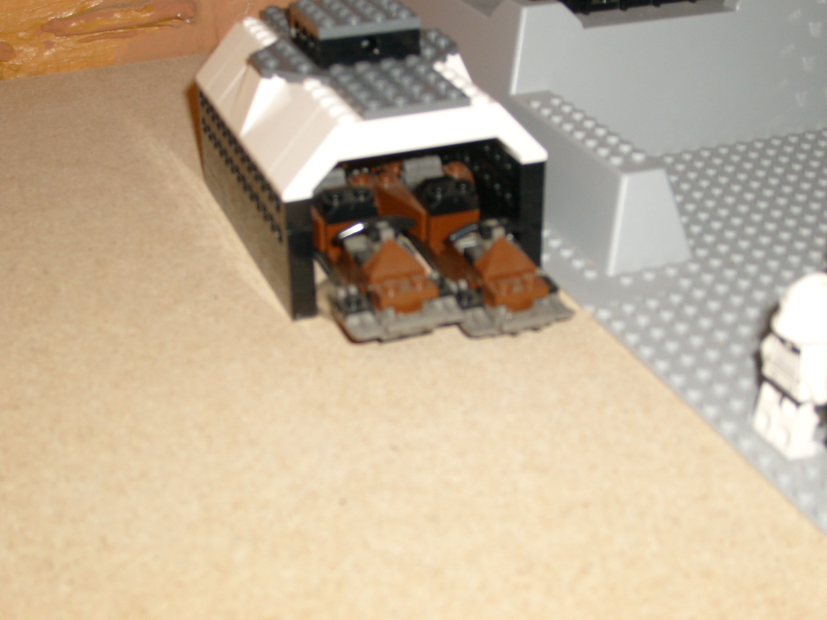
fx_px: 1242
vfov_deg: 28.0
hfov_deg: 36.8
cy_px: 310
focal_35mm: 52
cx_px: 414
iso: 100
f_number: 3.3
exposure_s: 1/60
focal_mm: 8.7
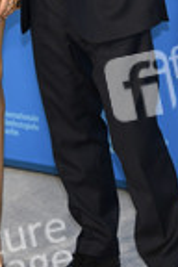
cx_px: 32
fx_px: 1543
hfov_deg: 6.6
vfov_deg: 9.8
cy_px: -15
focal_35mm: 208
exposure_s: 1/400
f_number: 2.8
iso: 800
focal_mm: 75
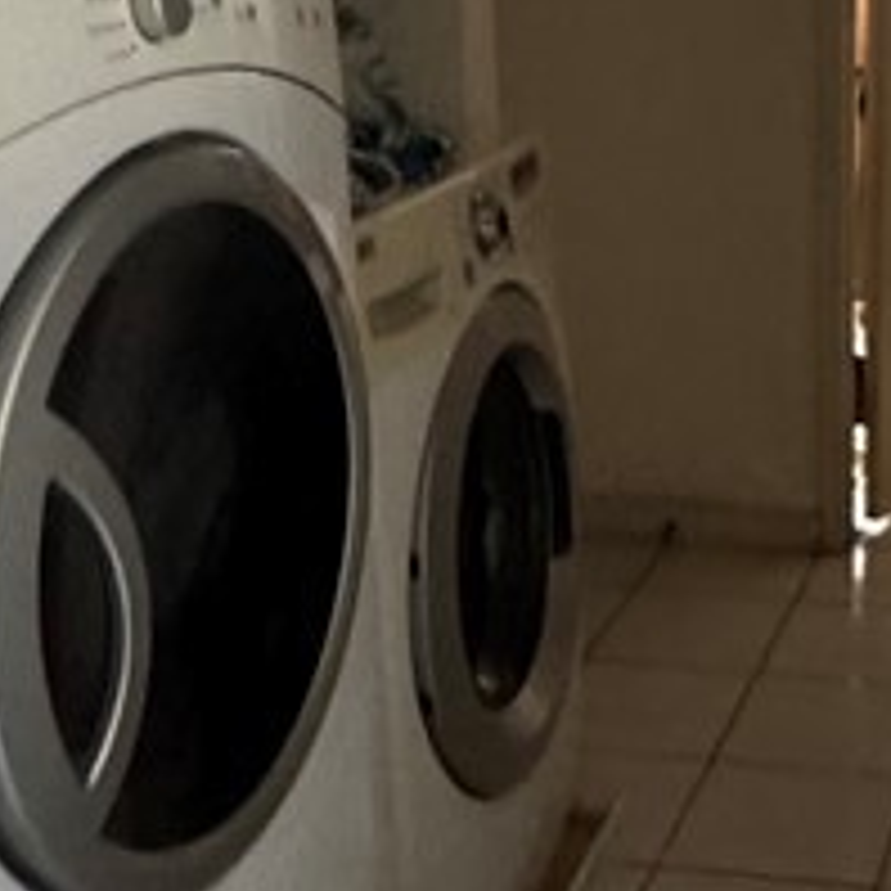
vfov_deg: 26.8
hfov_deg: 26.0
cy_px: 351
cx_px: 806
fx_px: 1864
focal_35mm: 64
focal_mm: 2.22
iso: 1000
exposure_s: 1/60
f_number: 2.2
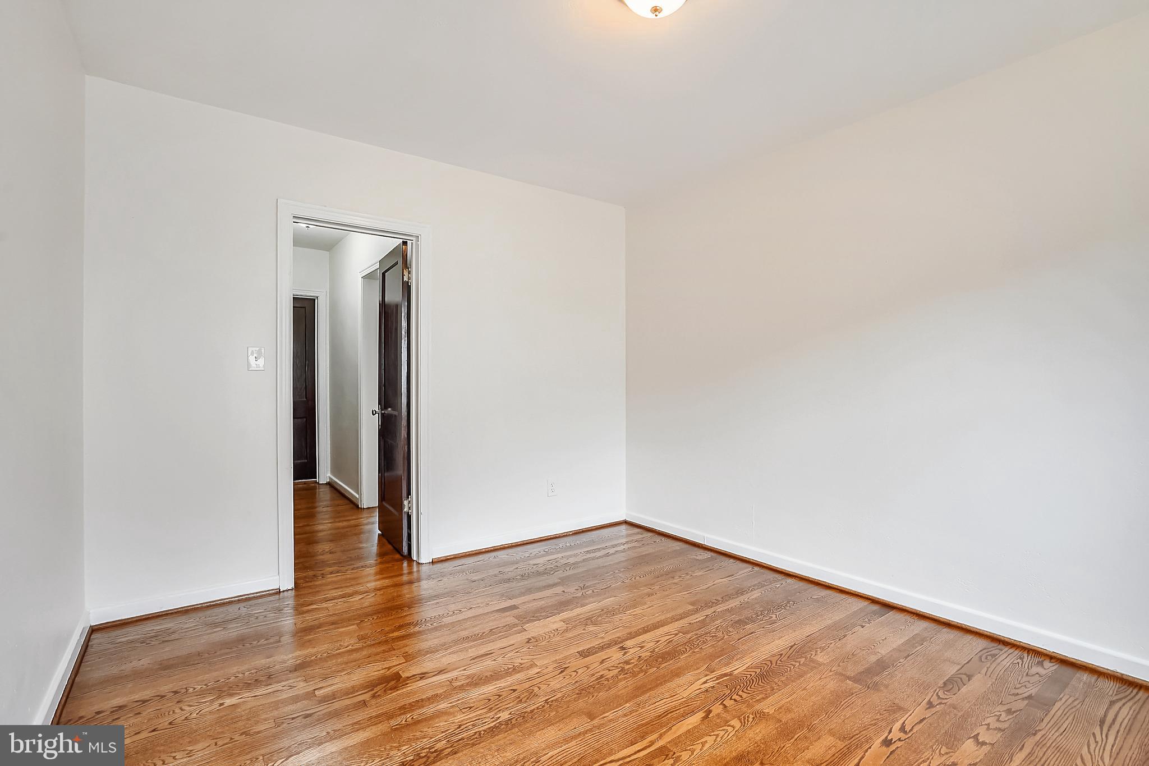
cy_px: 383
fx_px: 511
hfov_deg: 96.7
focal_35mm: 16
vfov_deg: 73.7
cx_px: 574
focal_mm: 16
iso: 100
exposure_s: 3.2
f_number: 8
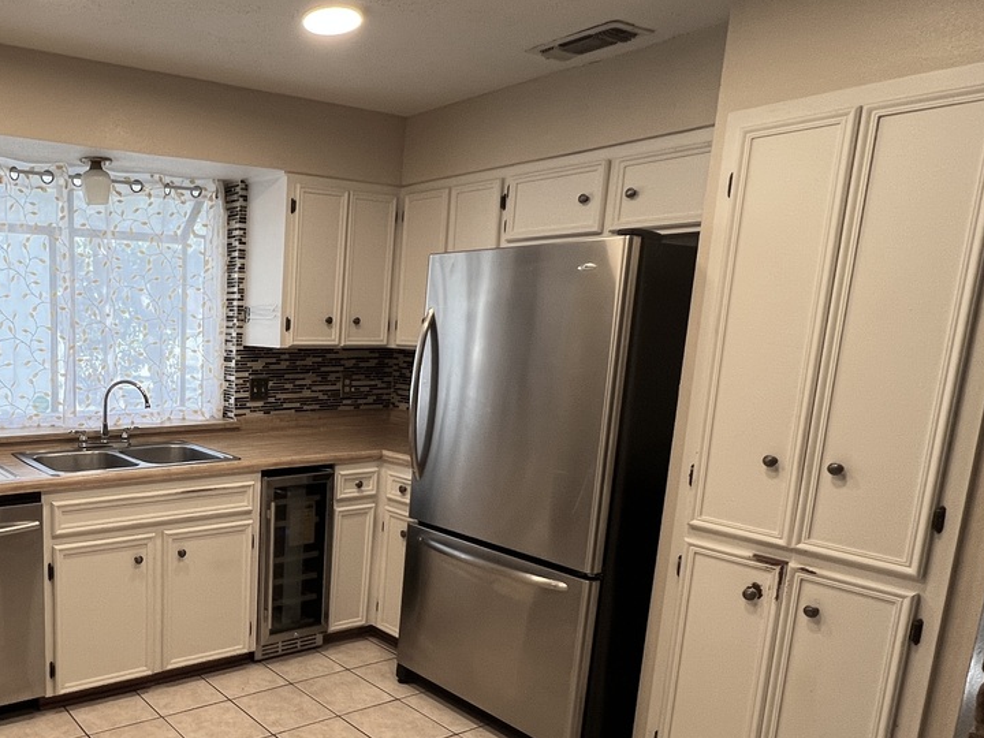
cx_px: 186
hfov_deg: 61.3
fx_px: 739
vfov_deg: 52.4
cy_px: 470
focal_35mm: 26
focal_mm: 1.57
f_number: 1.8
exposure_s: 1/120
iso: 160
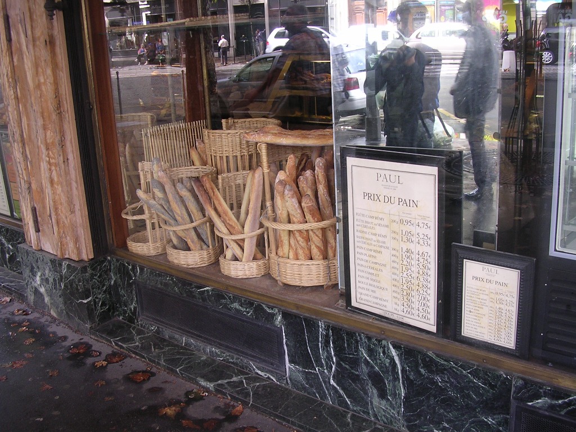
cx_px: 288
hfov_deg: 49.0
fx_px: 632
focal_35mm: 38
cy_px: 216
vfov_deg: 37.7
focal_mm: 5.8
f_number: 2.8
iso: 100
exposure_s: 1/49.7
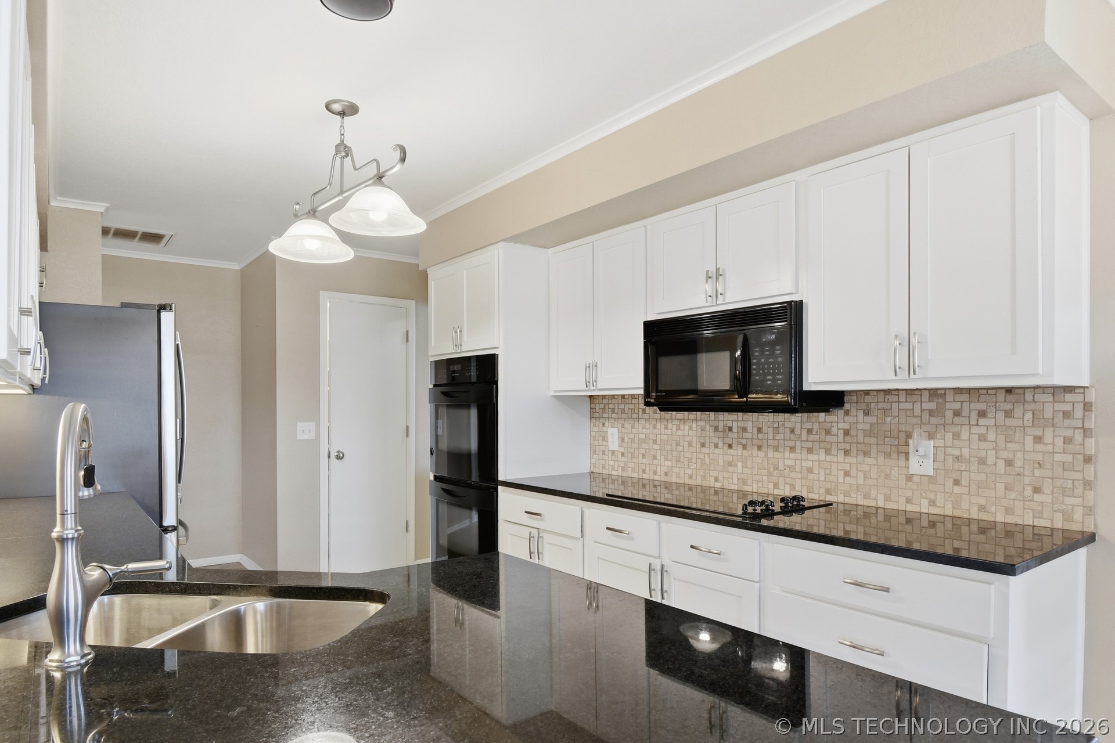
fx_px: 588
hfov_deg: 86.9
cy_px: 372
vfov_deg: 64.6
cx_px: 558
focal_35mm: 19
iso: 250
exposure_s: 1/20
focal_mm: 13
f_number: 9
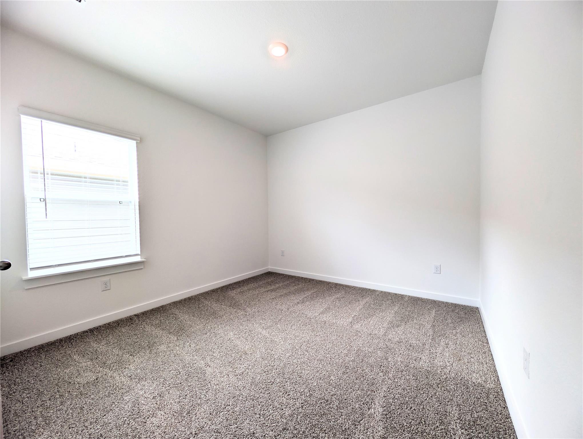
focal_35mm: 12
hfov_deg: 110.5
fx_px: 202
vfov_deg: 94.6
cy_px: 220
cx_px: 292
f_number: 1.7
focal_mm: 2.02
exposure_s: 1/186
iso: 55
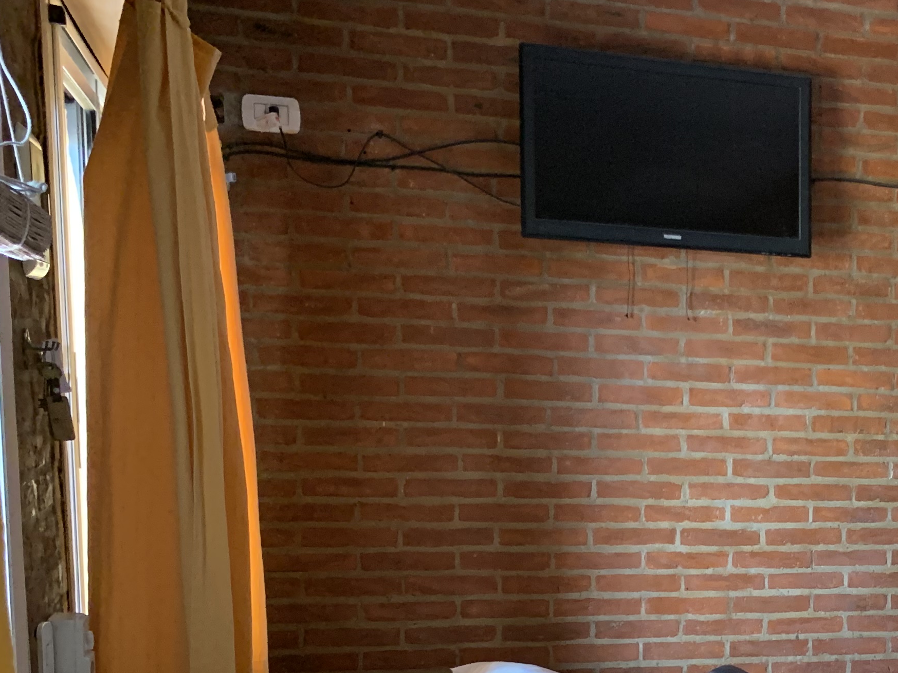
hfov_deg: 29.6
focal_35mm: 60
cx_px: 943
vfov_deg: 23.7
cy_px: 610
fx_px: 1556
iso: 400
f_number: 1.8
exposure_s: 1/51
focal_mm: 4.25
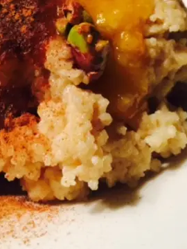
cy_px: 28
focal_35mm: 58
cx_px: 52
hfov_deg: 25.0
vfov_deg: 31.7
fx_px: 418
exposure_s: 1/33
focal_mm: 4.15
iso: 160
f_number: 2.2
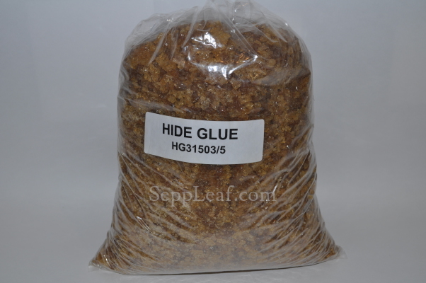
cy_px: 142
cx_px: 213
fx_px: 461
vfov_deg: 34.1
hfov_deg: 49.6
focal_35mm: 39
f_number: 9
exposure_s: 1/160
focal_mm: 26
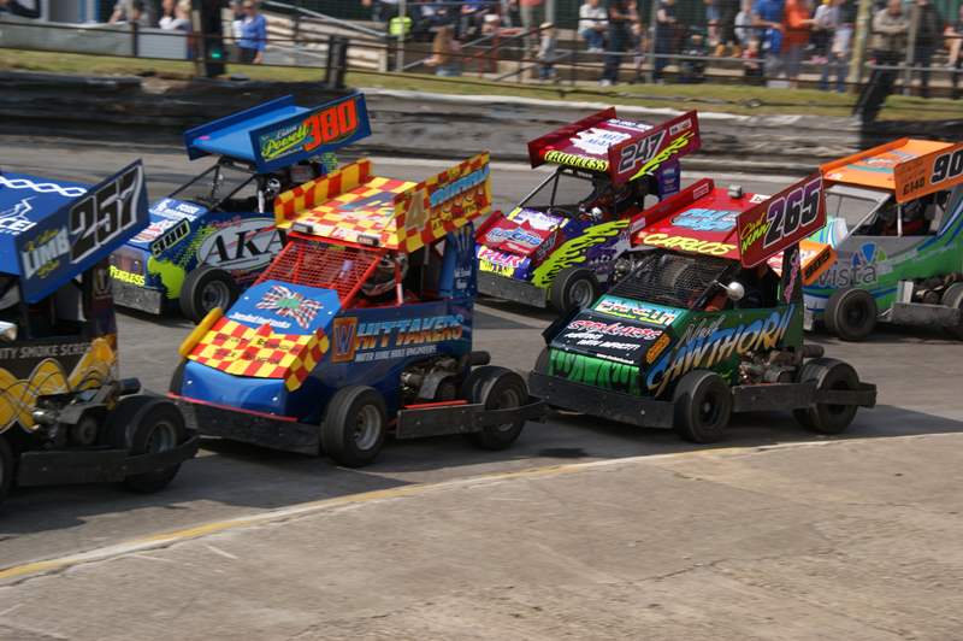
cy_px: 320
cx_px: 482
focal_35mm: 90
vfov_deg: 15.2
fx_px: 2405
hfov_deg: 22.6
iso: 100
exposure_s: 1/250
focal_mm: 60
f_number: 8
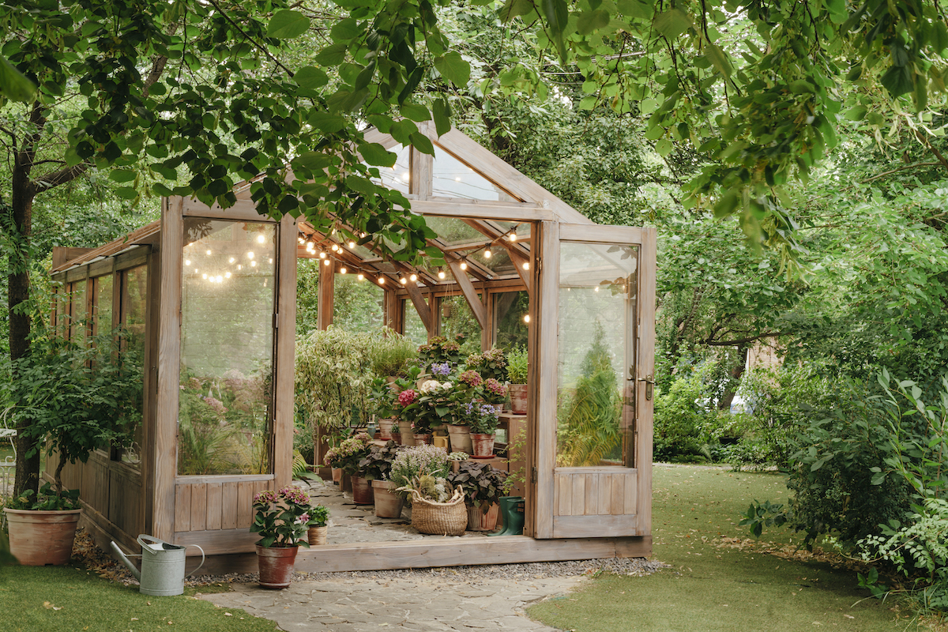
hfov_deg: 39.6
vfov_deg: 27.0
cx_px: 474
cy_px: 316
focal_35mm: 50
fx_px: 1317
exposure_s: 1/10
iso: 200
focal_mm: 50
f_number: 11
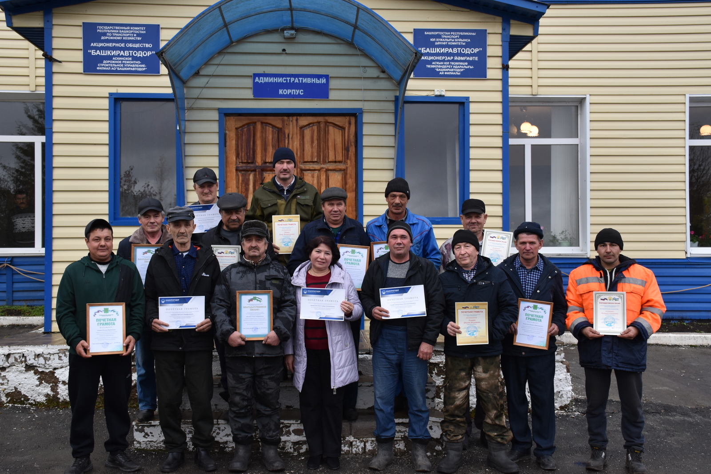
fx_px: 770
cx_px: 356
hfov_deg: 49.5
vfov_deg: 34.2
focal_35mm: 39
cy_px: 237
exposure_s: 1/160
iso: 400
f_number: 6.3
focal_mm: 26
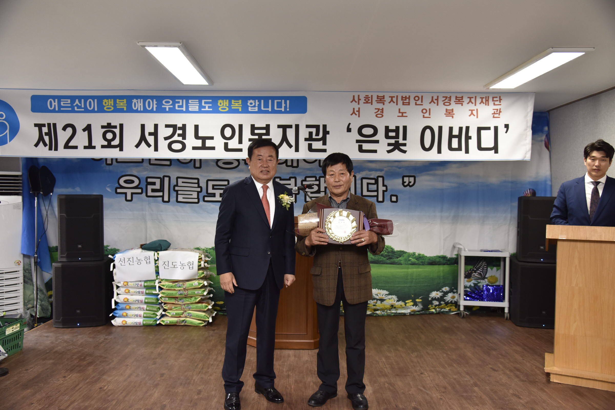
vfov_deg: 43.6
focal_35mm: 30
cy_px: 205
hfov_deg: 61.9
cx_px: 308
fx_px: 513
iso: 800
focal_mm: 30
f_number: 4.5
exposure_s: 1/125
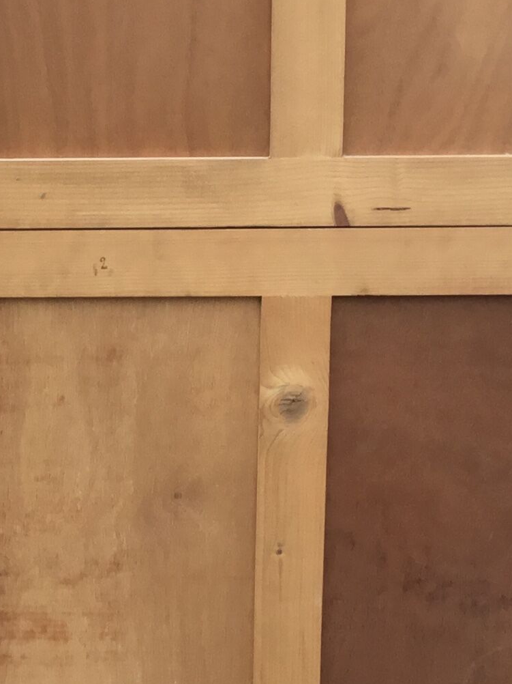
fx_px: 1993
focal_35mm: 101
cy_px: 255
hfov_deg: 14.5
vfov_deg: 19.4
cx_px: 88
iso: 25
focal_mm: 3.3
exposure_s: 1/100
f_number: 2.4
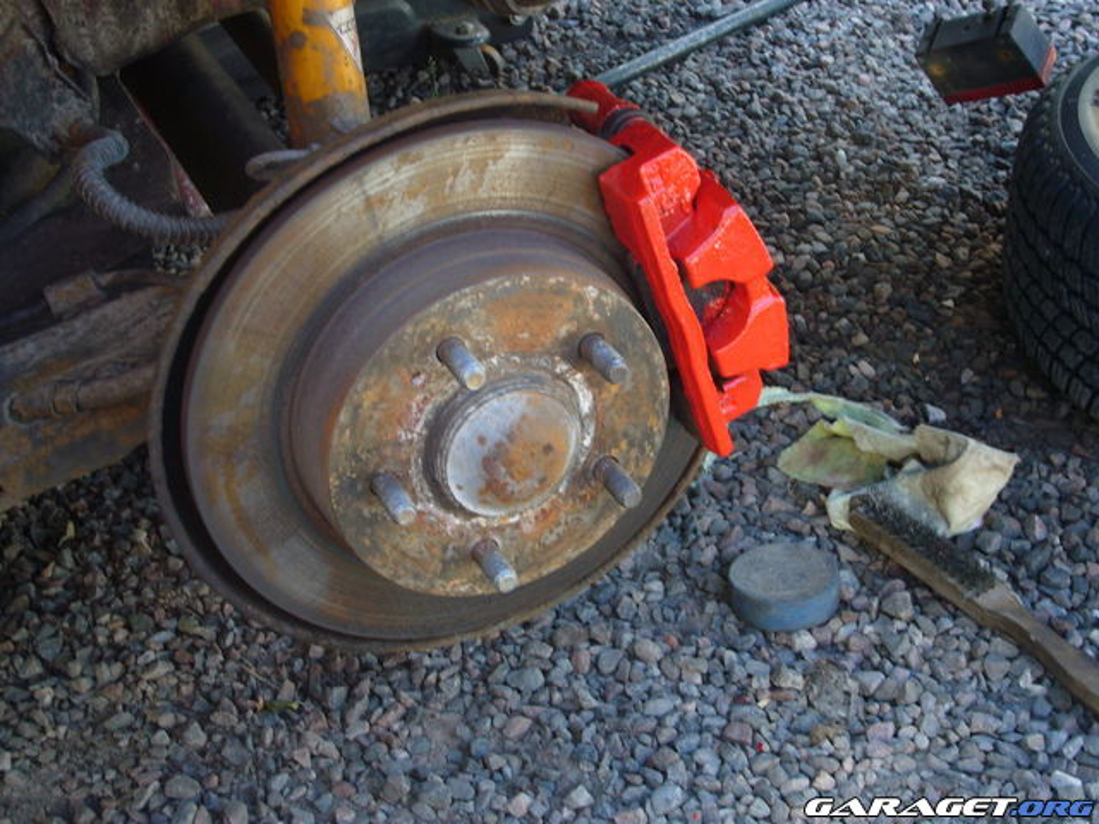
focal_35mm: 58
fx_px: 1841
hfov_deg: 33.2
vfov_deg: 25.2
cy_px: 412
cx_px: 550
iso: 80
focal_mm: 9.6
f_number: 4
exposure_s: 1/40
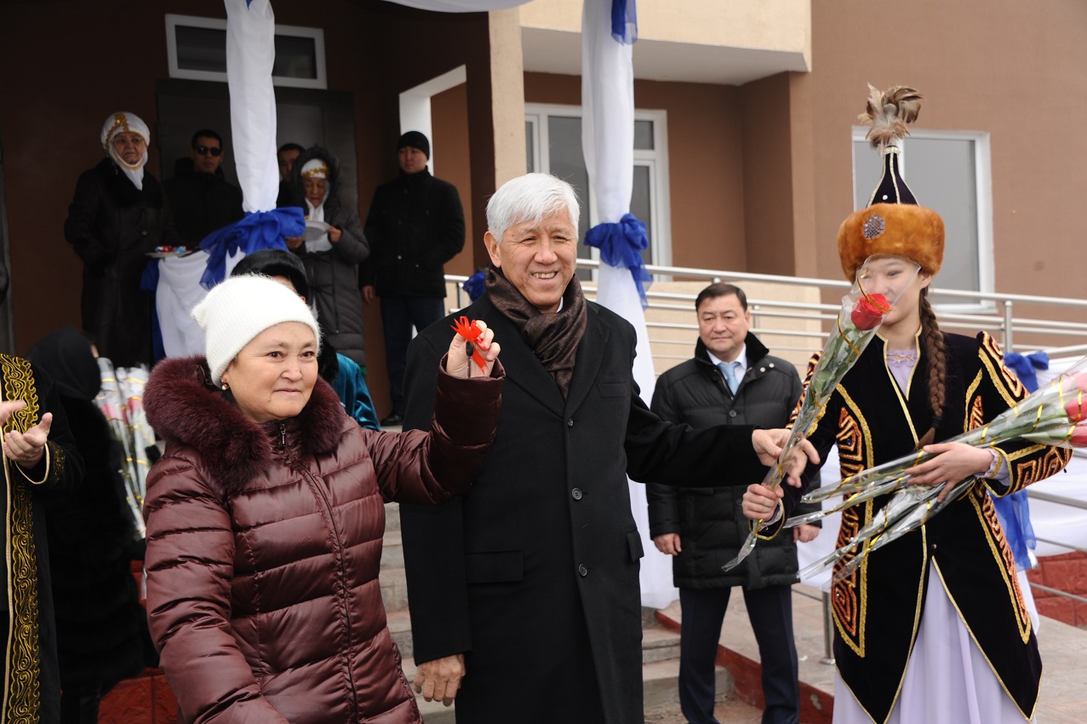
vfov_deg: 27.0
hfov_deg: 39.6
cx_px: 544
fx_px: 1509
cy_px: 362
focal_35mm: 50
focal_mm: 50
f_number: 8
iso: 400
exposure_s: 1/80
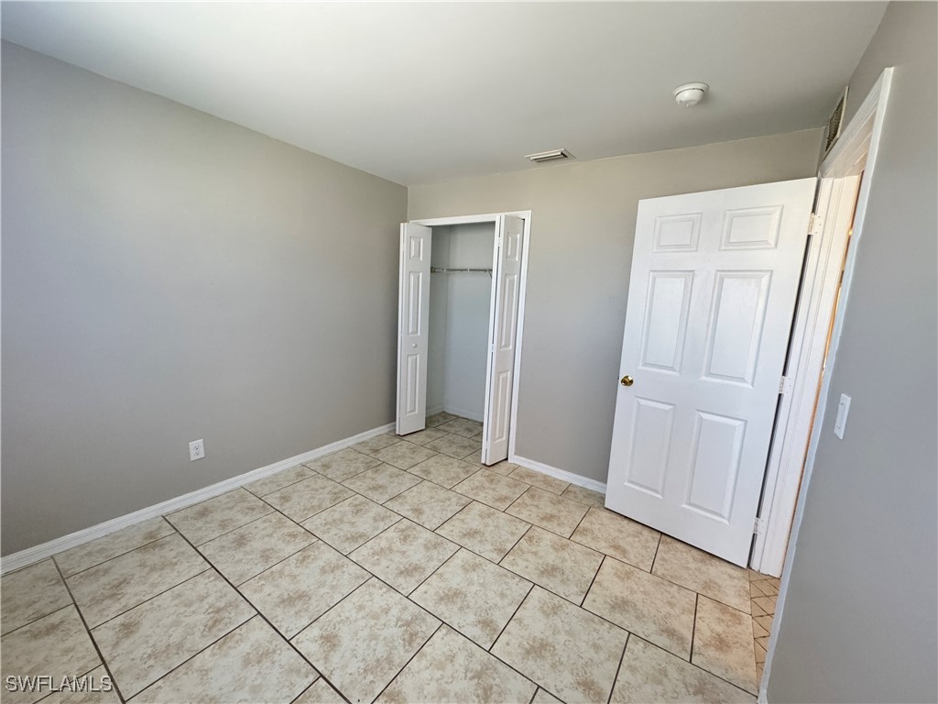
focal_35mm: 14
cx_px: 469
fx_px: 379
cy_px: 352
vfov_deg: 85.7
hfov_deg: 102.1
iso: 320
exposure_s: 1/60
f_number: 2.2
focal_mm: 2.22
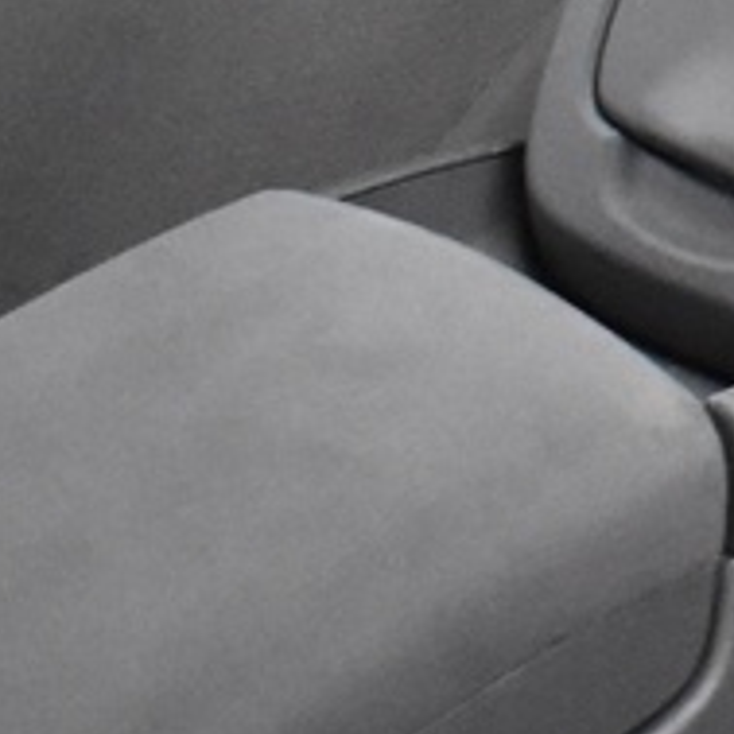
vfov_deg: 8.4
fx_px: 4726
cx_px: 2027
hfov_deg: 7.9
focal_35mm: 197
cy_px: -781
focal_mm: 18
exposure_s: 1/30
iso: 3200
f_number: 3.5
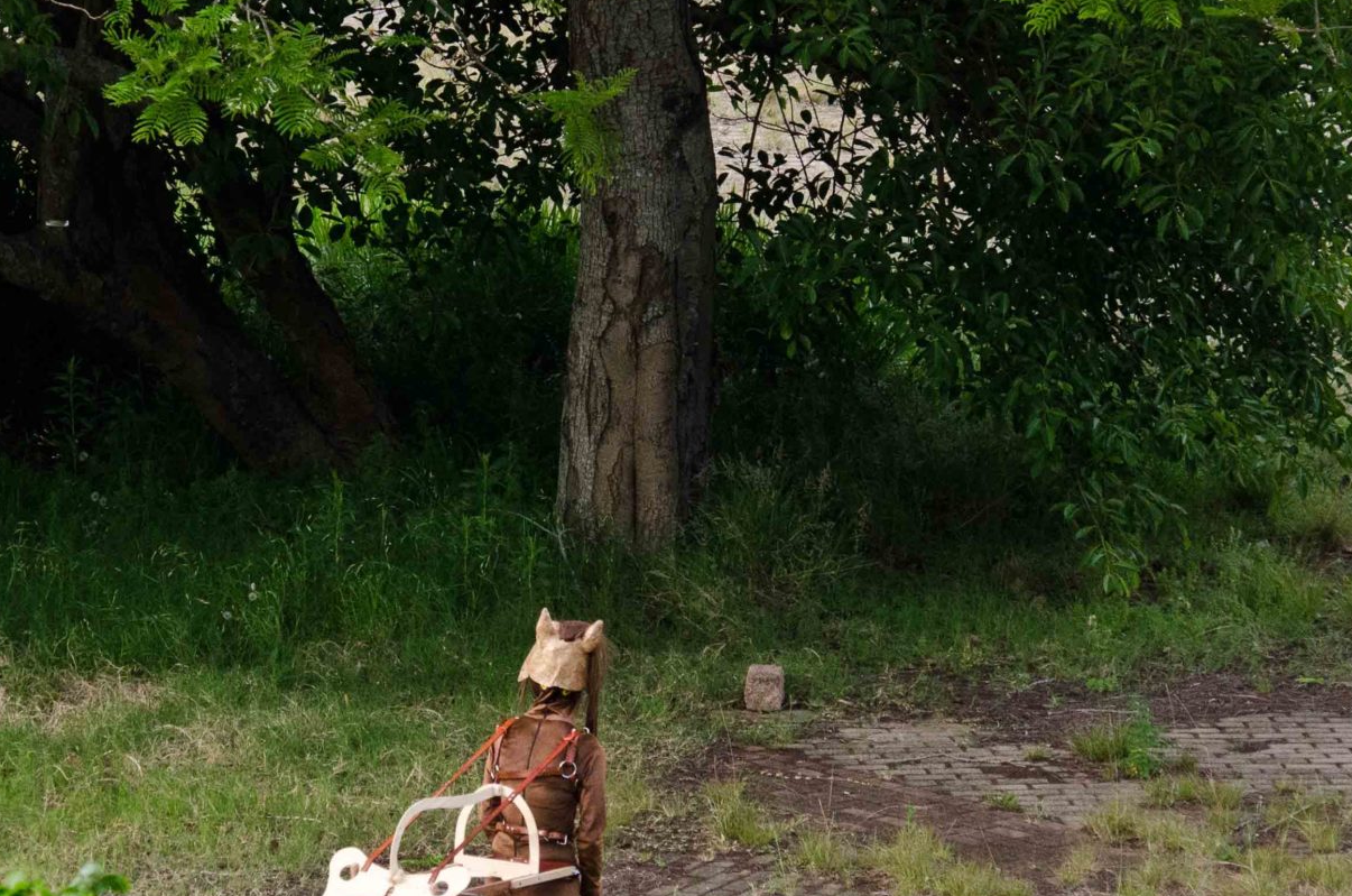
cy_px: 423
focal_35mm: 637
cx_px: 589
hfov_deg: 3.2
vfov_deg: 2.1
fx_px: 23875
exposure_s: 1/250
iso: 800
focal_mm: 200
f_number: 5
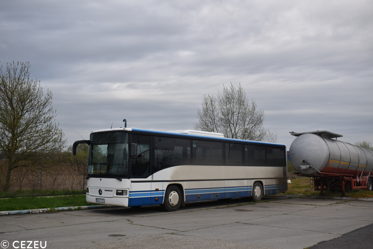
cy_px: 124
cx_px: 186
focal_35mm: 38
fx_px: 389
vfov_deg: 35.5
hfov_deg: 51.3
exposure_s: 1/250
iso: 200
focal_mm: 25
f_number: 5.6
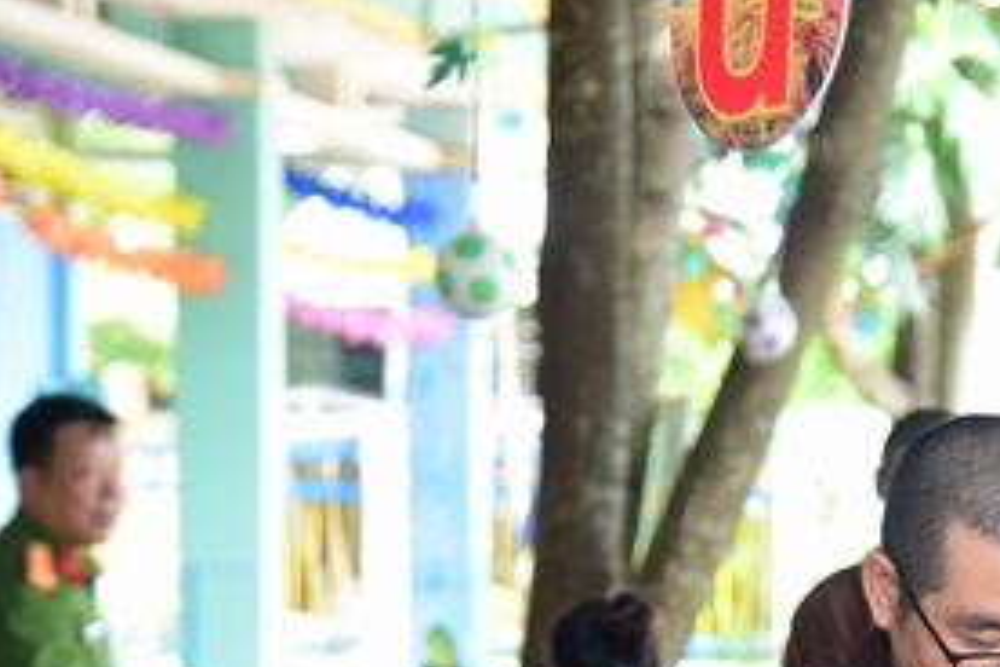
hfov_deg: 12.3
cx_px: 938
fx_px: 4583
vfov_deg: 8.3
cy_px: 720
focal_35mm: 165
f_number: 4
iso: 500
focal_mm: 70
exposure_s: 1/80
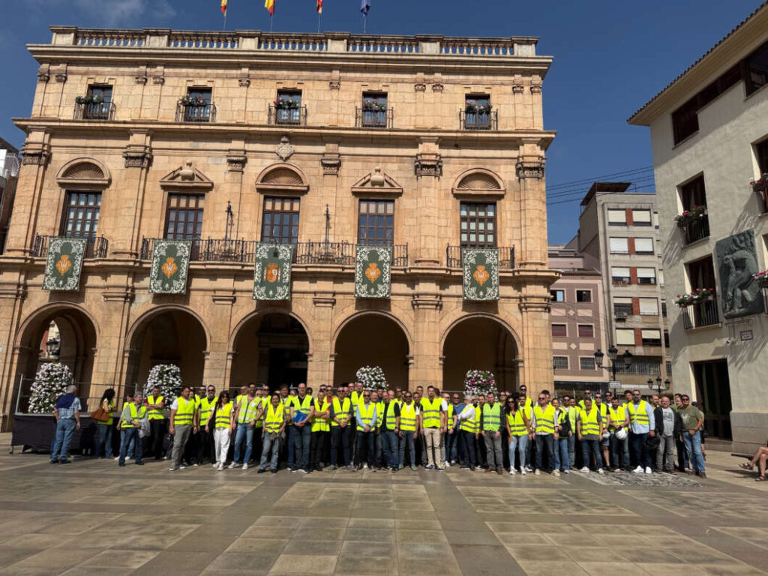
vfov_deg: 56.8
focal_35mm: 24
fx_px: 532
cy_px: 288
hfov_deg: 71.6
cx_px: 384
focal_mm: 6.76
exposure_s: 1/9091
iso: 80
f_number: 1.78
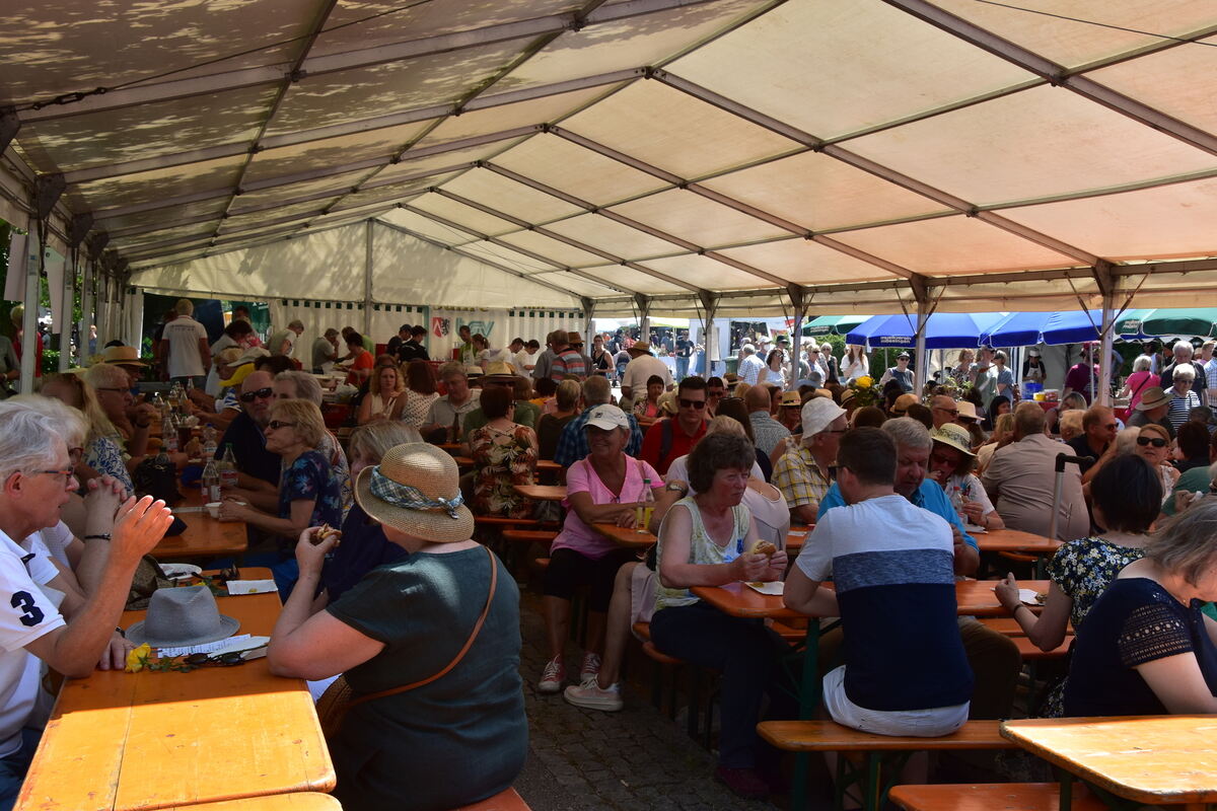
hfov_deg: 47.9
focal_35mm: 40
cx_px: 608
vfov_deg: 33.0
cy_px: 406
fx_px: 1369
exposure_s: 1/250
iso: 320
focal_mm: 27
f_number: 8
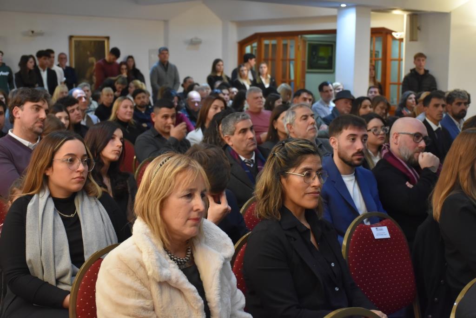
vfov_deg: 23.8
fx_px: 754
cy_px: 159
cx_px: 238
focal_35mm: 57
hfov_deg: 35.0
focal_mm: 38
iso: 1600
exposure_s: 1/40
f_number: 4.2
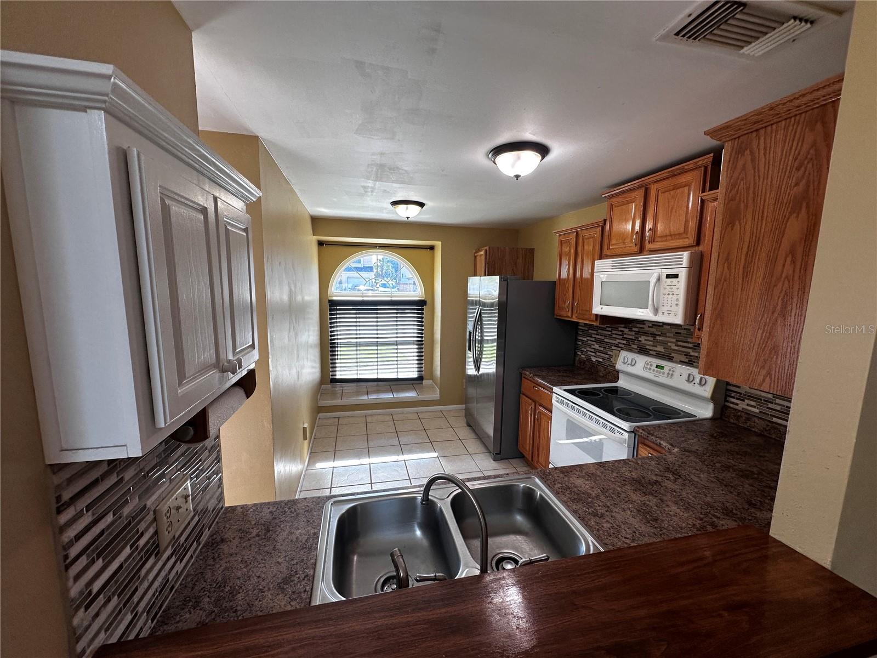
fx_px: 355
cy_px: 329
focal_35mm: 14
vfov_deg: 85.7
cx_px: 438
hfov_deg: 102.1
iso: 80
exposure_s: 1/120
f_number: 2.2
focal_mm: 2.22
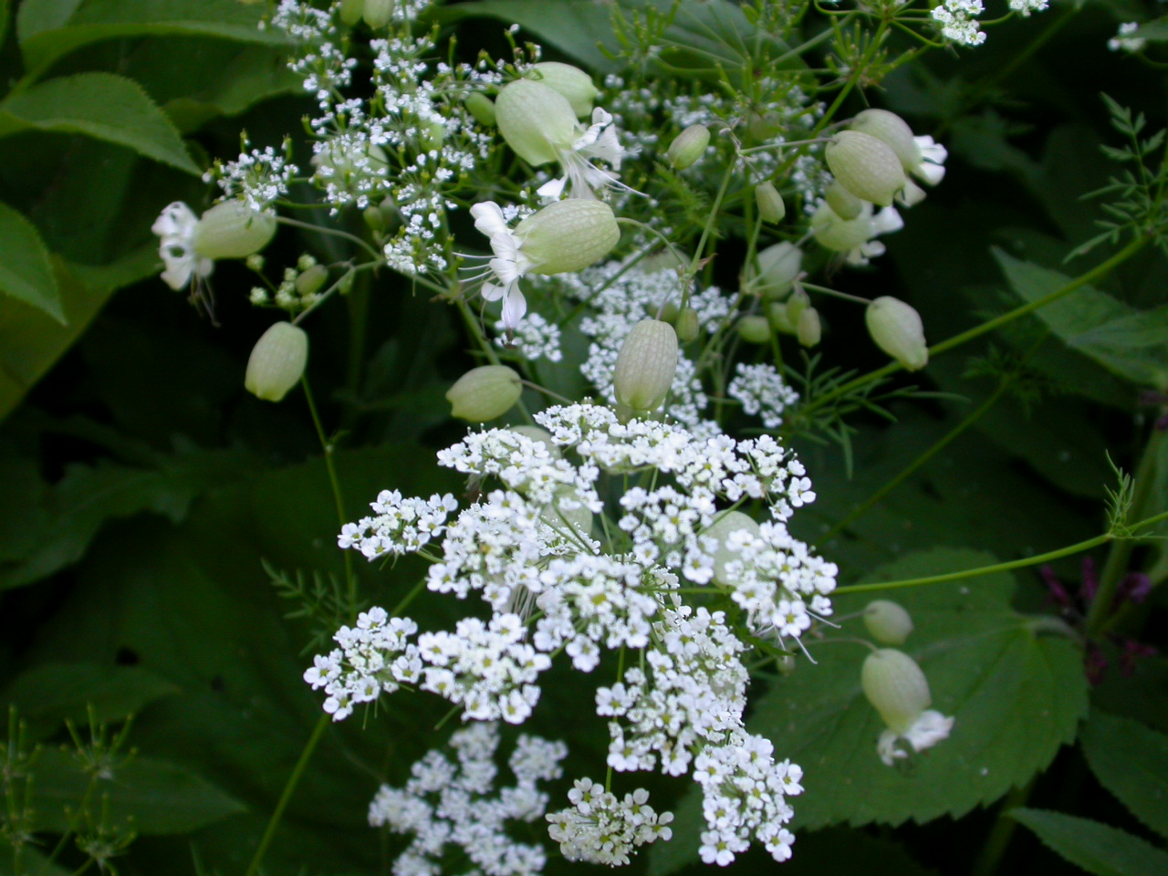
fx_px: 1788
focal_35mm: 53
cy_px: 438
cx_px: 584
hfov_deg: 36.2
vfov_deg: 27.5
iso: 100
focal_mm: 11.1
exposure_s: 1/66.7
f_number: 4.7
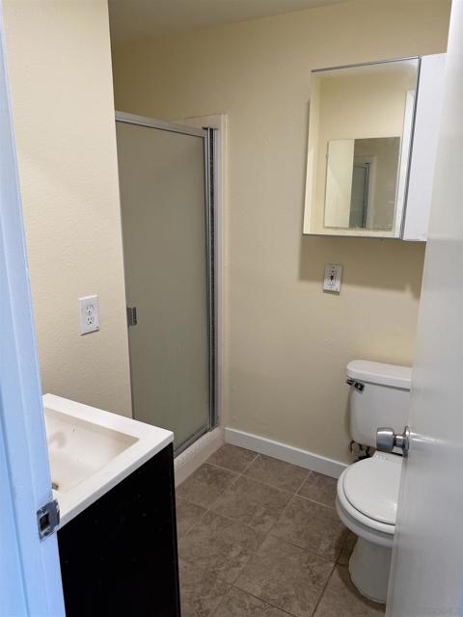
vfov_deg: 71.6
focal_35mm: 24
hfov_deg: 56.8
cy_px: 308
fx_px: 428
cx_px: 232
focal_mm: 6.76
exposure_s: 1/61
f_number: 1.78
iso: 80
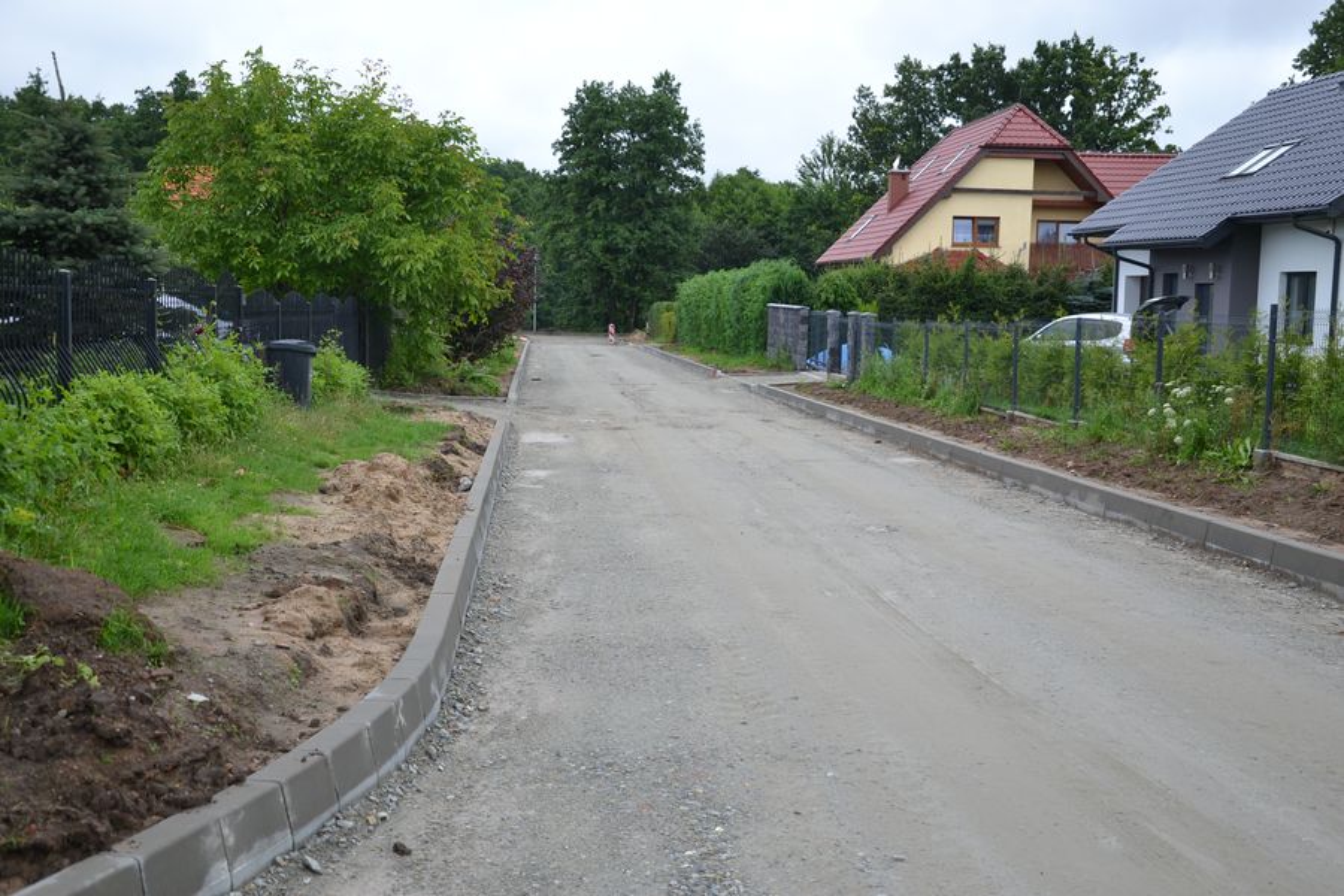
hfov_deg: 46.4
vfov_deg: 31.9
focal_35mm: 42
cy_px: 448
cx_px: 672
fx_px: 1568
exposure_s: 1/125
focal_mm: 28
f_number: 5.6
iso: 110
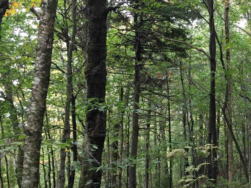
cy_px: 140
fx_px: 493
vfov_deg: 21.4
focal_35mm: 68
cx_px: 239
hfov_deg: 27.2
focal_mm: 4.15
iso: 64
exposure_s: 1/30
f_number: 2.2
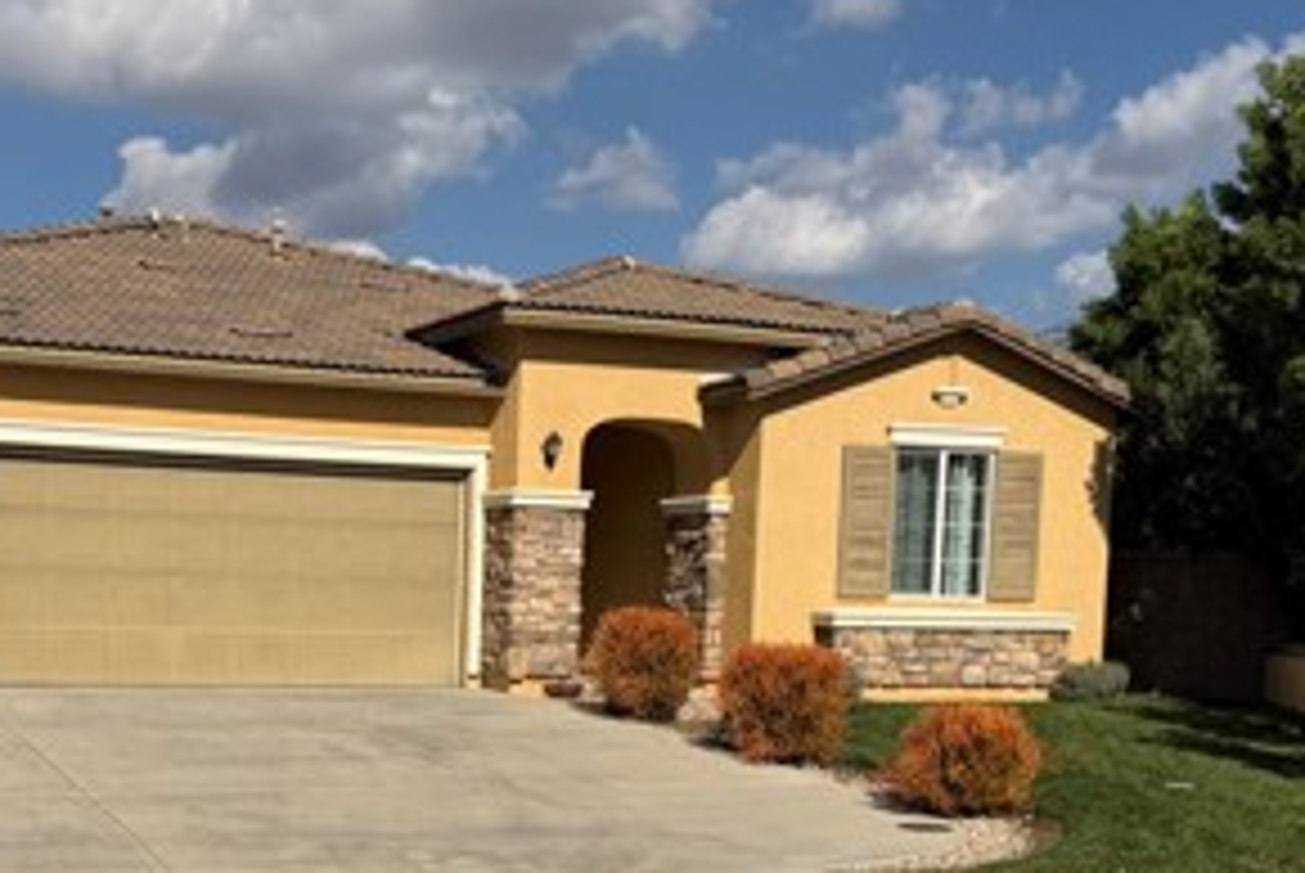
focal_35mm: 55
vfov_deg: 23.9
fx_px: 1996
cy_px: 806
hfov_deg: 35.7
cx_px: 387
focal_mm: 6.76
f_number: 1.78
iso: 80
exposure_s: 1/10309
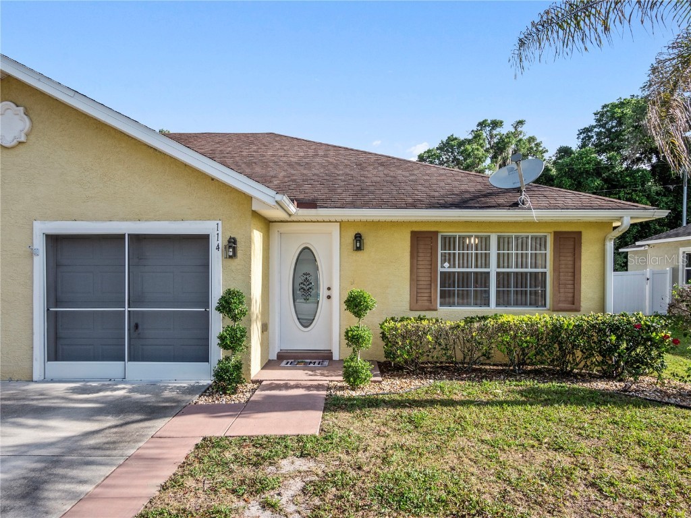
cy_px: 259
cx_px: 346
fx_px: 399
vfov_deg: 66.0
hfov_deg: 81.7
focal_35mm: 20
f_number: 7.1
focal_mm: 10
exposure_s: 1/400
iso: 200
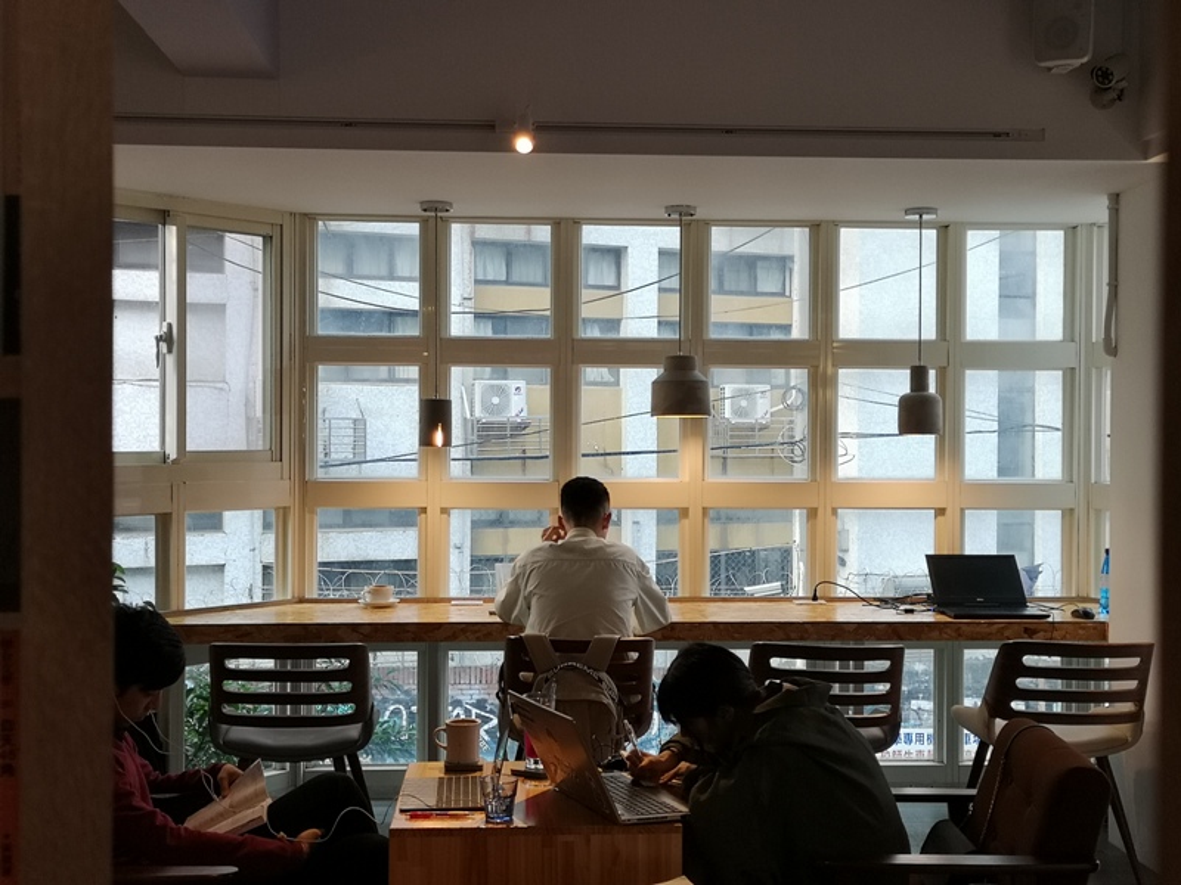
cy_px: 442
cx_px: 590
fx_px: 1467
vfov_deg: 33.6
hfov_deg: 43.9
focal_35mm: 43
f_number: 1.8
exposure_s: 1/60
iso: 100
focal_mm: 3.95
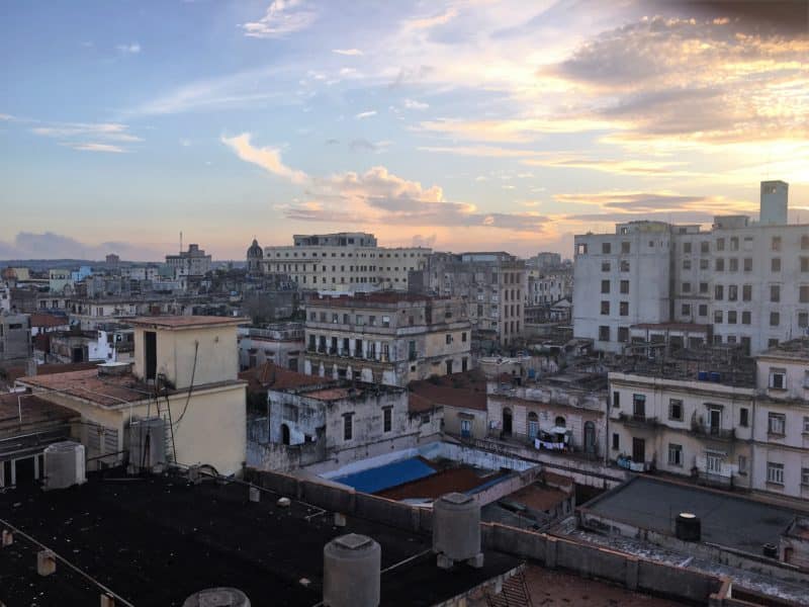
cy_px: 304
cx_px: 404
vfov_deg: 48.2
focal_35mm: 29
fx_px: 678
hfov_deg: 61.7
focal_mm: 4.15
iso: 25
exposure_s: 1/455
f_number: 2.2
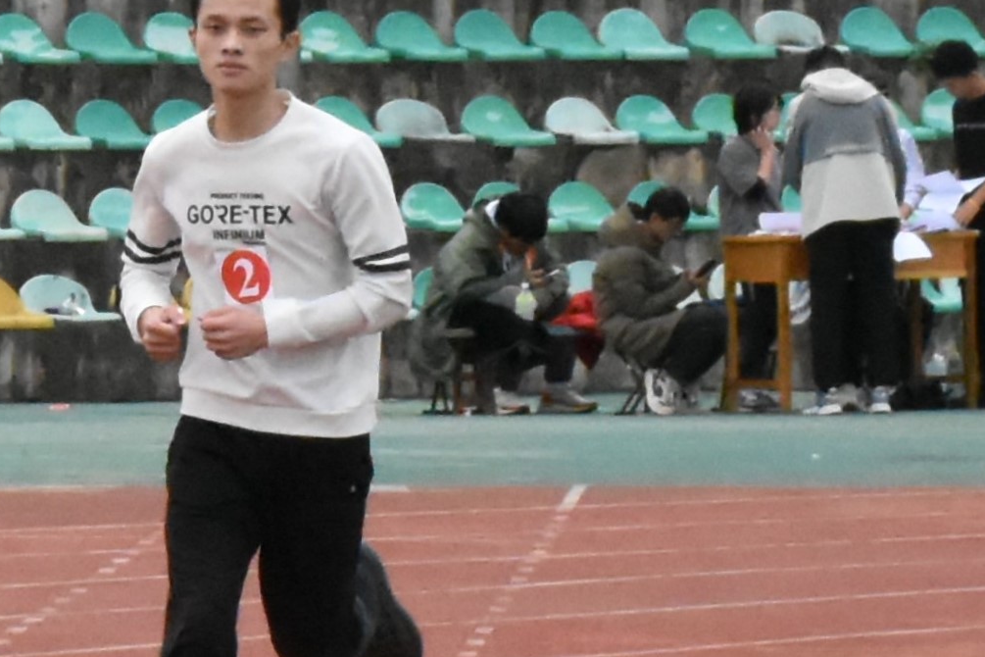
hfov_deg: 5.1
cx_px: -1412
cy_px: 721
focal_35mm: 389
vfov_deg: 3.5
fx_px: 10643
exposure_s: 1/6400
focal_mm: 52
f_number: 10
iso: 6400
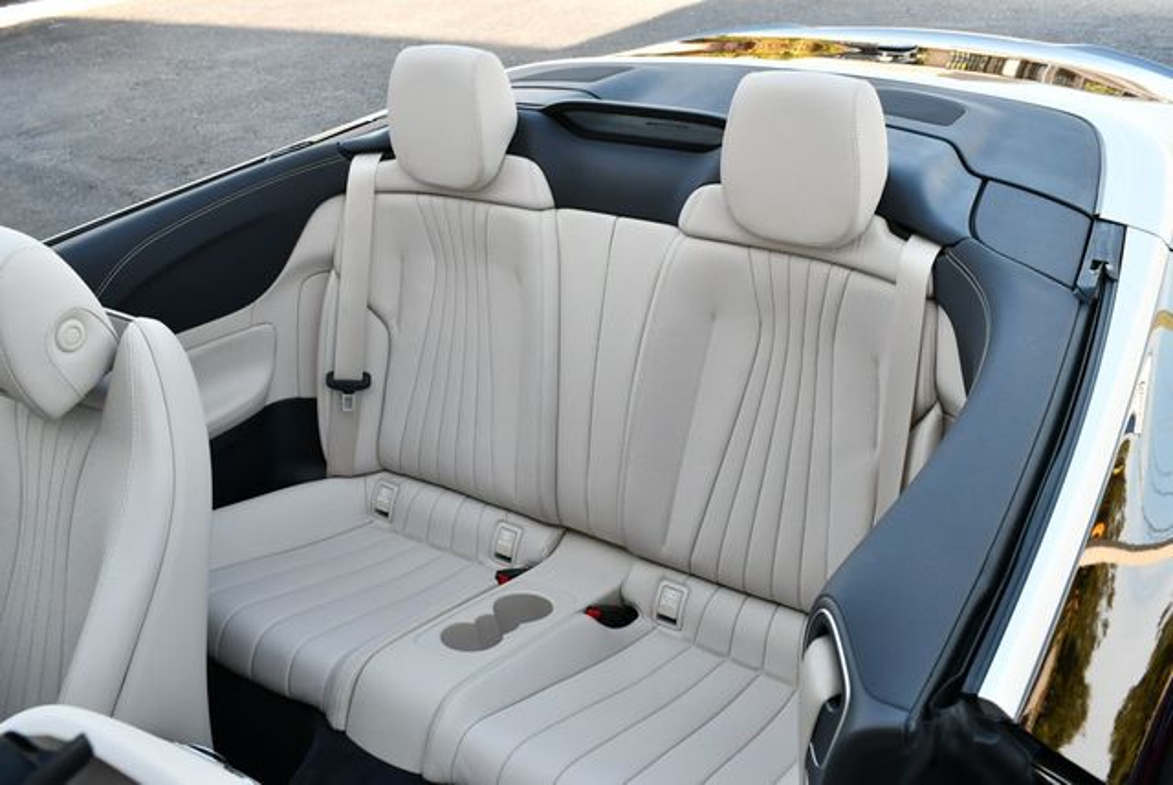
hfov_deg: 53.1
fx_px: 1174
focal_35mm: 36
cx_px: 586
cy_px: 392
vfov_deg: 36.9
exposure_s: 1/250
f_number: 5.6
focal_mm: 18
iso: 360
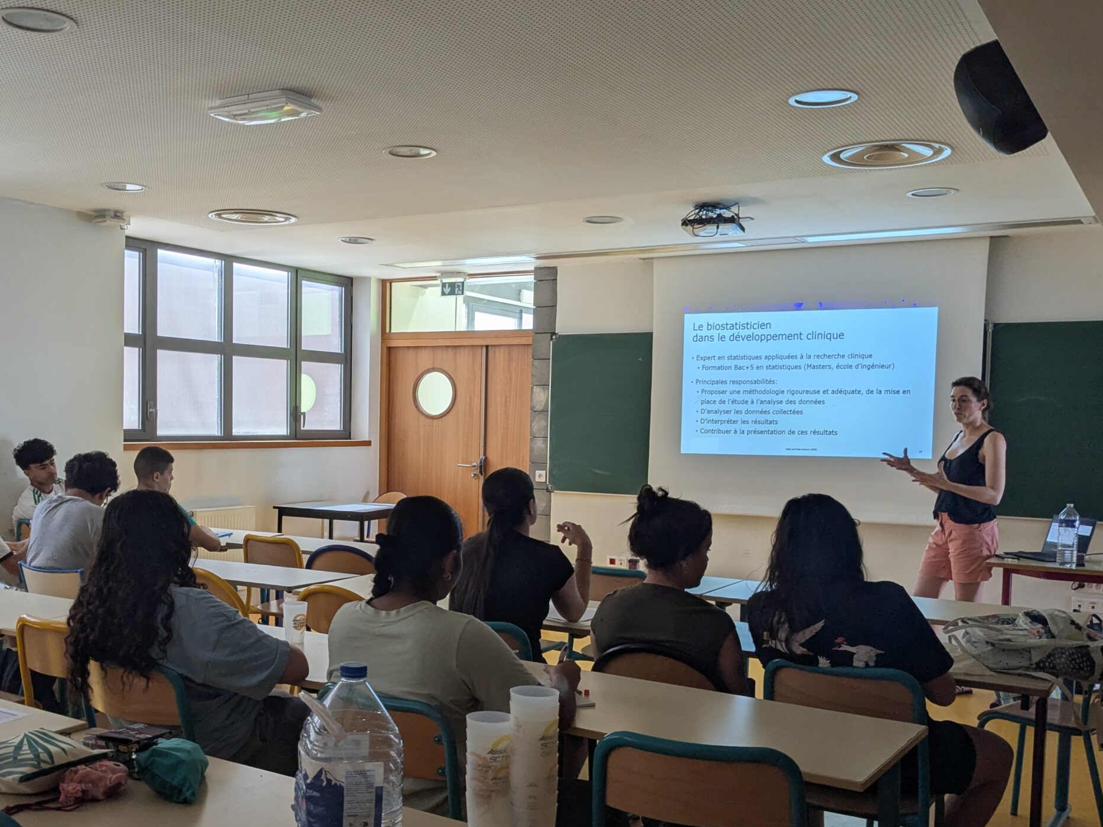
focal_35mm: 37
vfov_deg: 38.6
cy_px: 470
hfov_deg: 49.7
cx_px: 421
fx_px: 1179
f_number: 1.73
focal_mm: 4.38
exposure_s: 1/99.9
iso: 90
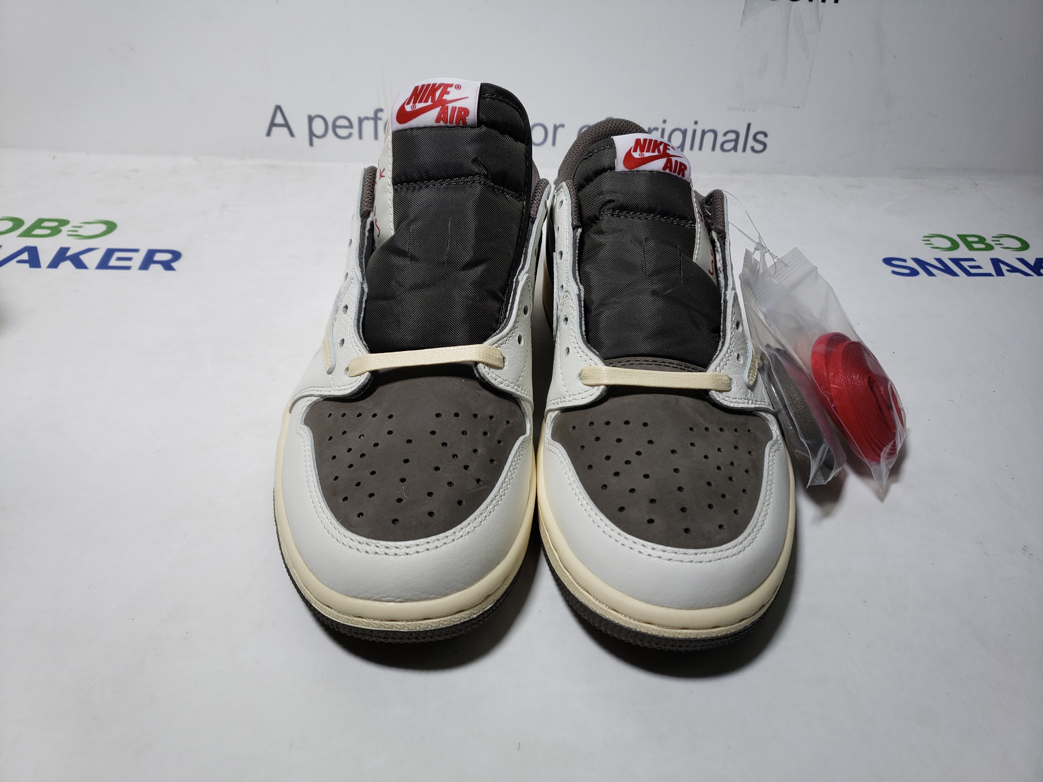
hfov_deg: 67.3
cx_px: 522
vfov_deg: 53.1
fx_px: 783
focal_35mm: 26
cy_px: 391
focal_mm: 4.3
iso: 50
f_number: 1.5
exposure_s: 1/465
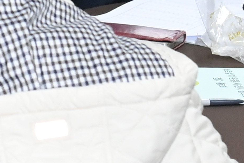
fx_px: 2040
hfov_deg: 6.6
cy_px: -185
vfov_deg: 4.5
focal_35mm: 301
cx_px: -297
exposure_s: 1/250
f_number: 6.3
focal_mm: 50
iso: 2500
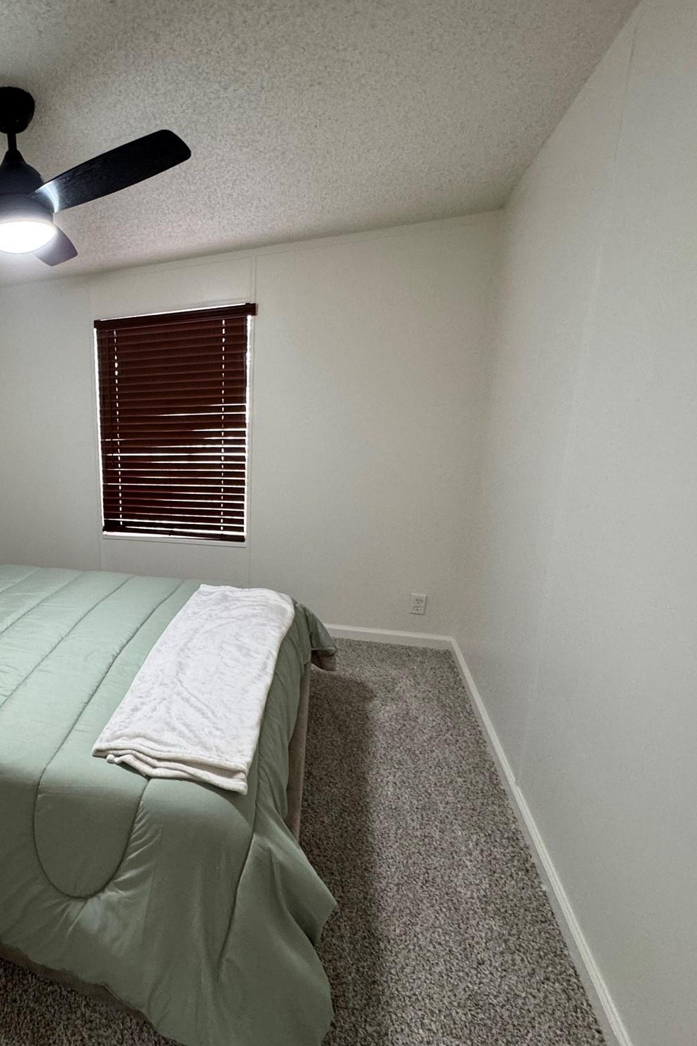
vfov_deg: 84.0
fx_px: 581
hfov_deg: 53.7
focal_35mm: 20
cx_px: 62
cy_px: 525
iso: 200
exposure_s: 1/60
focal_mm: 2.22
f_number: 2.2
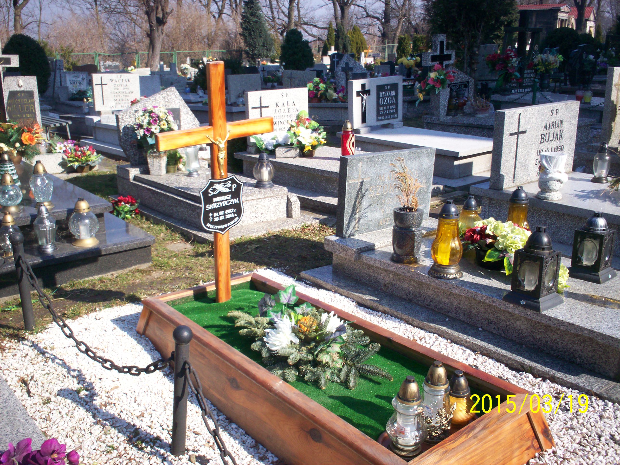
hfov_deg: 51.4
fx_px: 645
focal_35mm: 36
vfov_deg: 39.7
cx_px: 310
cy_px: 232
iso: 100
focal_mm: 6
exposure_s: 1/312
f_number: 4.5
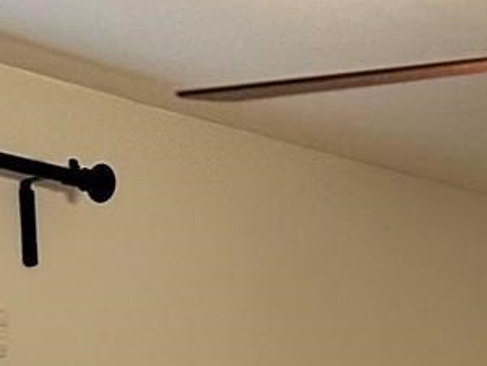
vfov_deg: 8.6
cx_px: 571
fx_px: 2307
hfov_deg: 11.8
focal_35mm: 164
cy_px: 685
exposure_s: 1/60
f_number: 1.78
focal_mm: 6.86
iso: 125
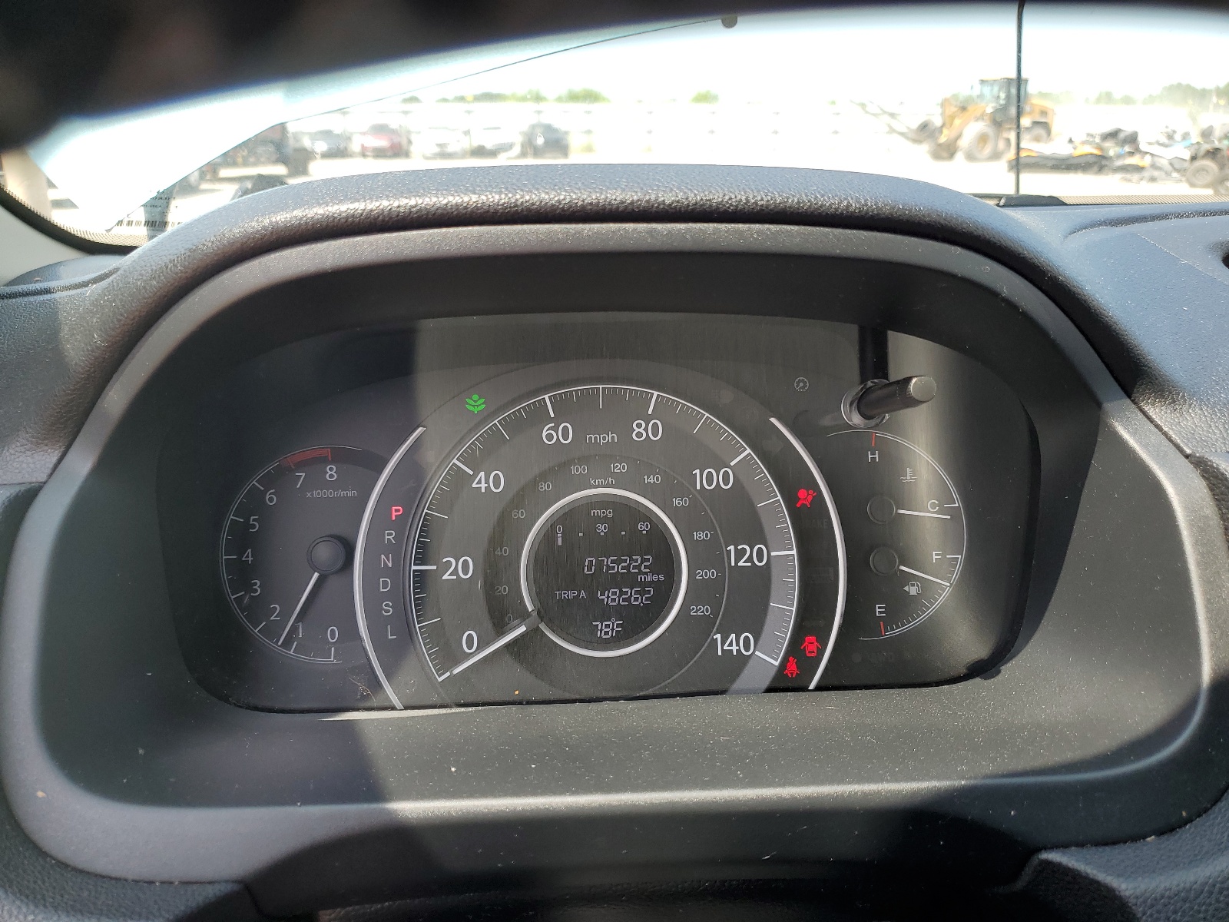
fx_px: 923
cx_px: 614
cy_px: 461
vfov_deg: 53.1
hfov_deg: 67.3
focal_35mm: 26
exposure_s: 1/455
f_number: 1.5
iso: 50
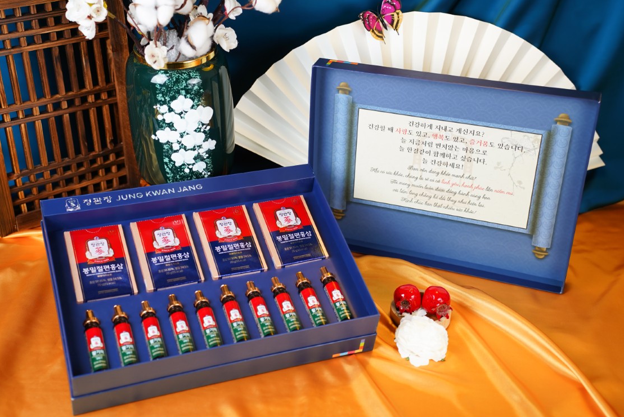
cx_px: 300
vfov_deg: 25.5
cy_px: 197
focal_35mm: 53
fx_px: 919
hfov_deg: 37.5
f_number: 2.8
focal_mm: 49
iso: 250
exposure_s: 1/200
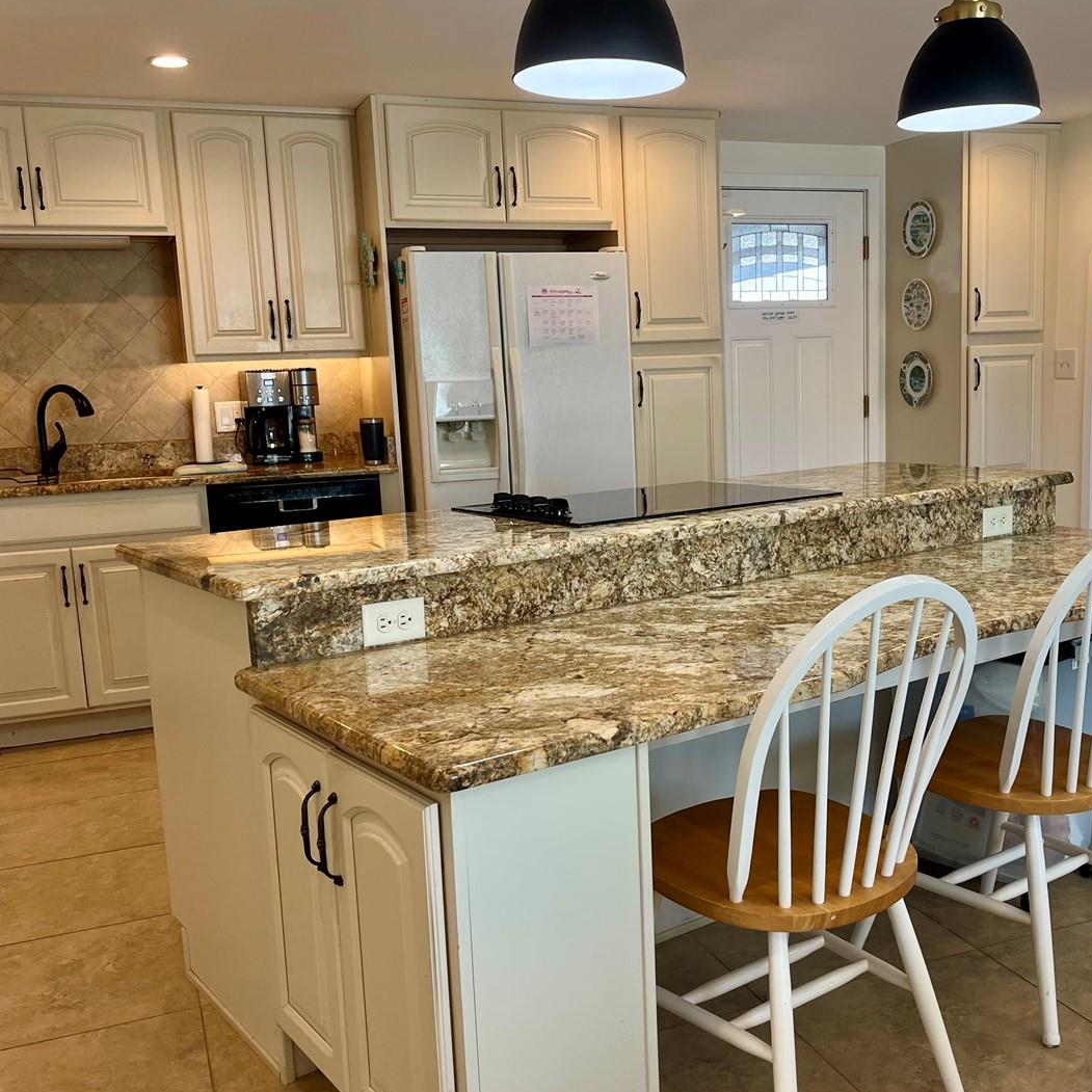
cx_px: 648
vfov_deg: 47.2
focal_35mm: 35
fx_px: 1249
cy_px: 567
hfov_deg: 47.0
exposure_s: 1/120
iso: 80
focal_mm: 5.1
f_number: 1.6
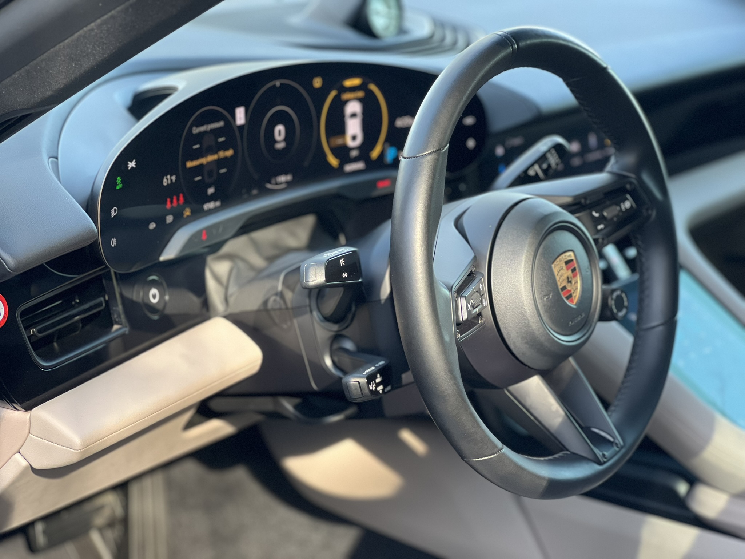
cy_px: 280
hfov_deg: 25.3
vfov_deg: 19.1
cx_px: 372
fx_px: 1657
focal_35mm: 77
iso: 250
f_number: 2.8
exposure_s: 1/108
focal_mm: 9
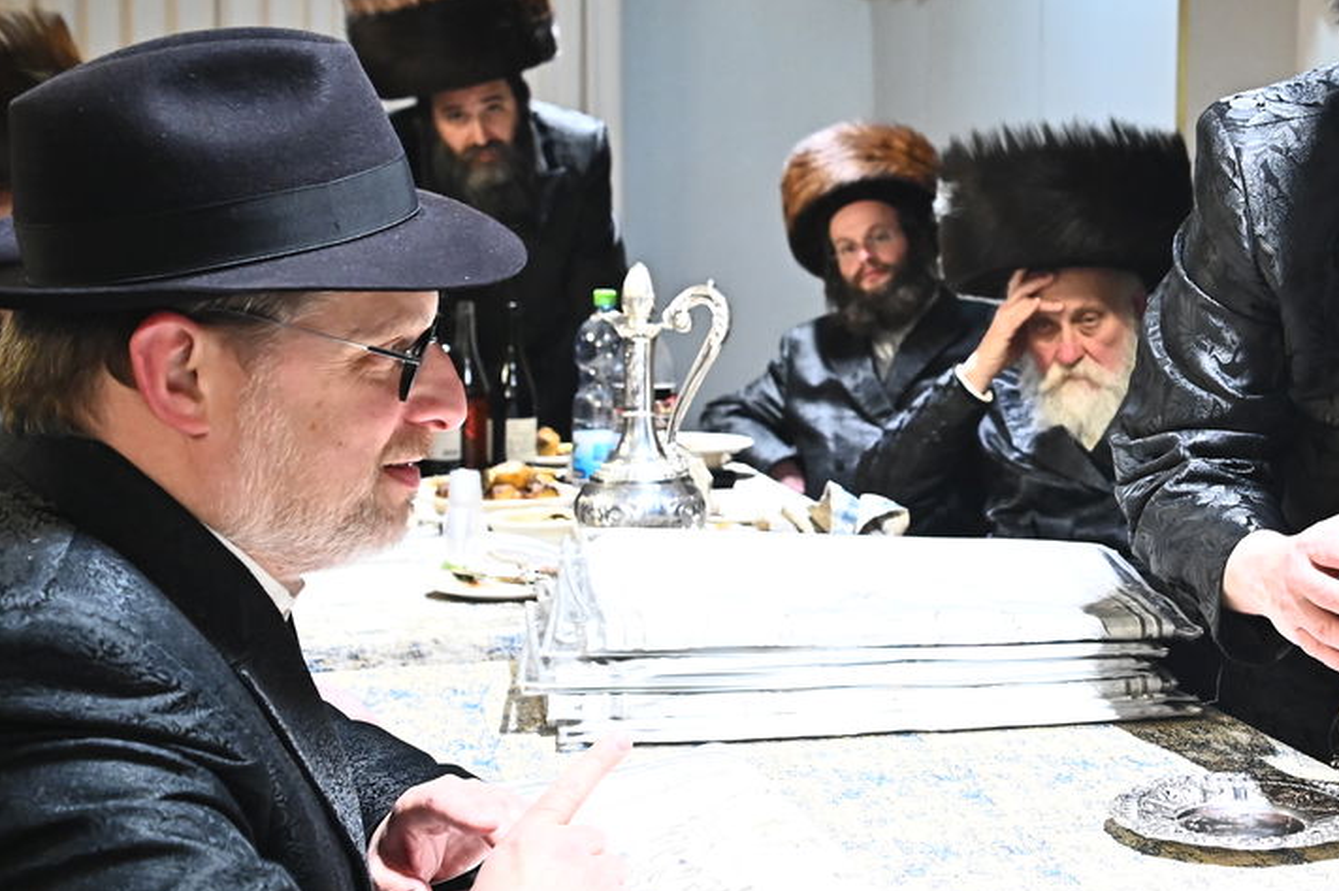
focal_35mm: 63
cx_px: 1226
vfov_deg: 21.5
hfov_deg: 30.4
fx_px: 2342
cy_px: 376
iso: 3200
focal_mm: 32
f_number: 4.5
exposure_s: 1/200
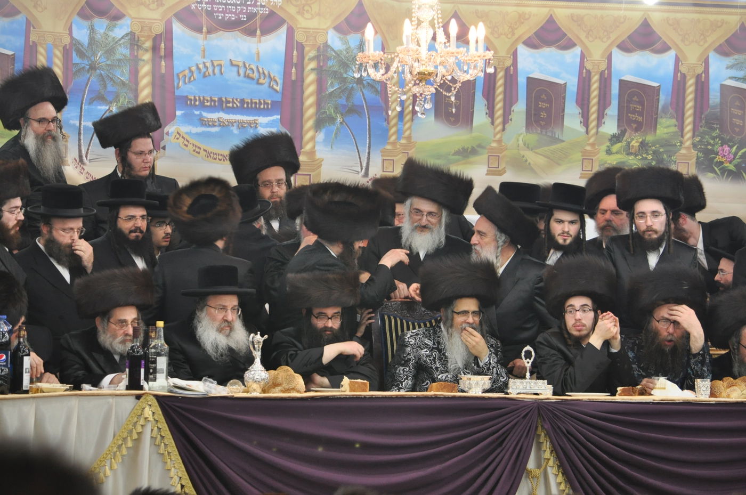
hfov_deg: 11.4
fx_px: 3724
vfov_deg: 7.6
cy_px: 248
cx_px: 373
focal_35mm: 180
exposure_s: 1/50
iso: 1000
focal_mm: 120
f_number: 5.6
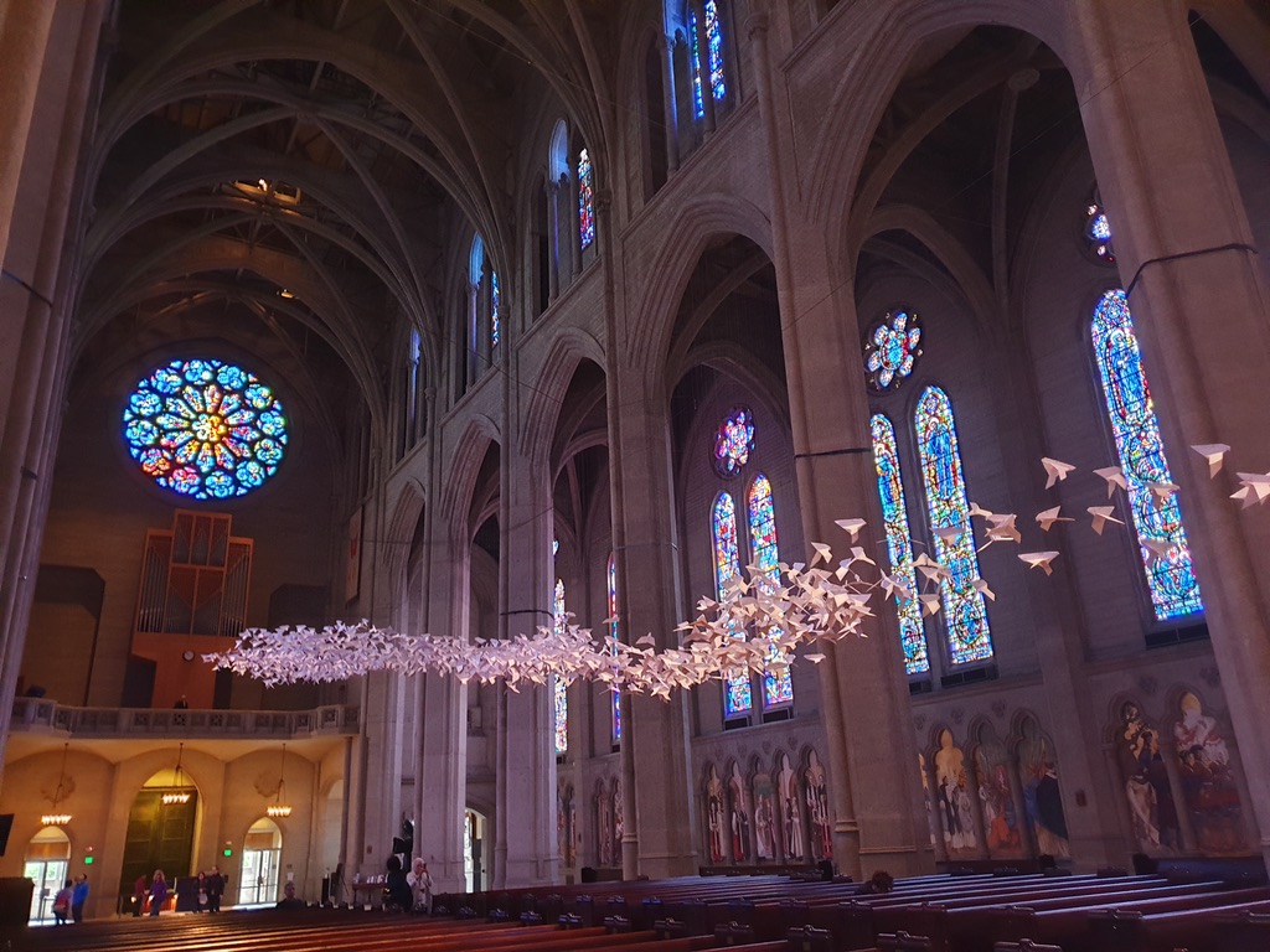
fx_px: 954
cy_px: 476
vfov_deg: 53.1
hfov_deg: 67.3
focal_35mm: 26
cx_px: 635
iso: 320
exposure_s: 1/13
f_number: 1.5
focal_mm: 4.3
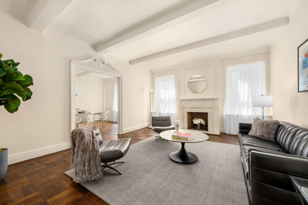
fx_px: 120
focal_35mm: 14
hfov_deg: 104.3
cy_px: 102
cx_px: 154
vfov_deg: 81.2
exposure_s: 1/8
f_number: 16
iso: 640
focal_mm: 14
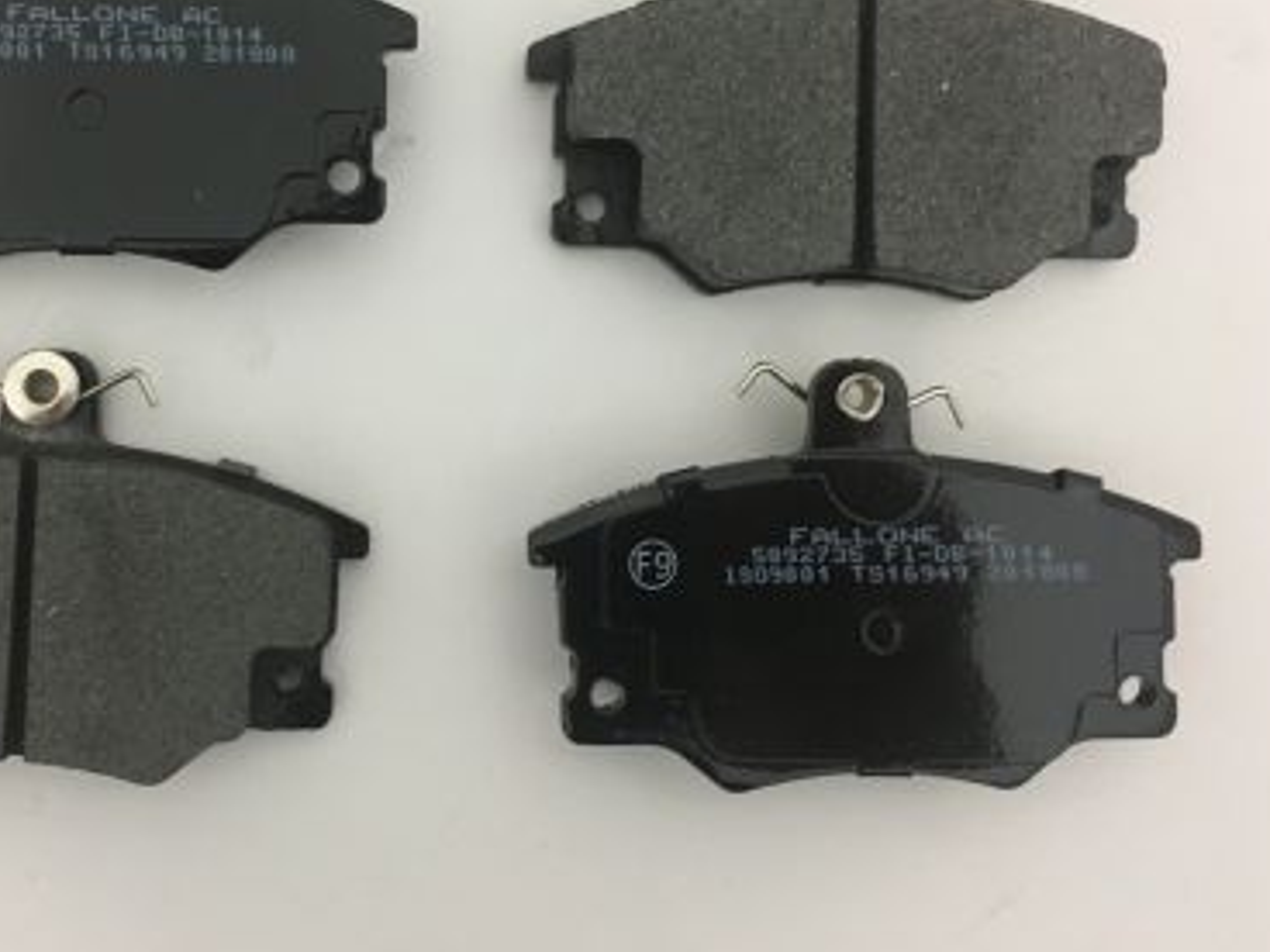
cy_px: 297
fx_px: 1541
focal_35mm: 42
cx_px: 419
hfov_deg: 44.1
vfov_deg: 34.0
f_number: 2.2
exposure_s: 1/33
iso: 200
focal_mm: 4.15
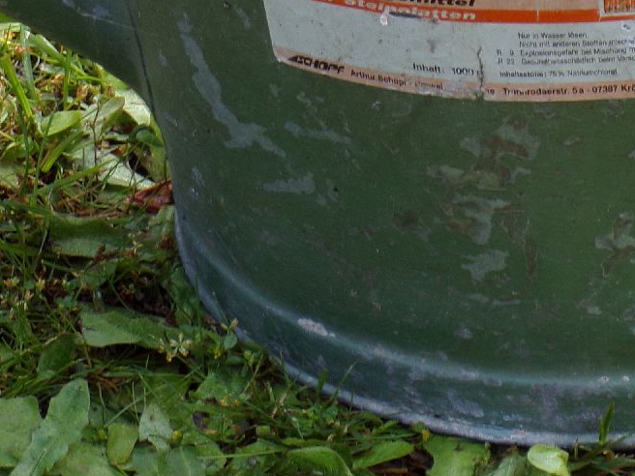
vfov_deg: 12.2
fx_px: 2165
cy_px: -159
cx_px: 548
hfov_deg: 16.5
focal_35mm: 118
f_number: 3.4
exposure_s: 1/110
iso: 80
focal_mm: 7.6
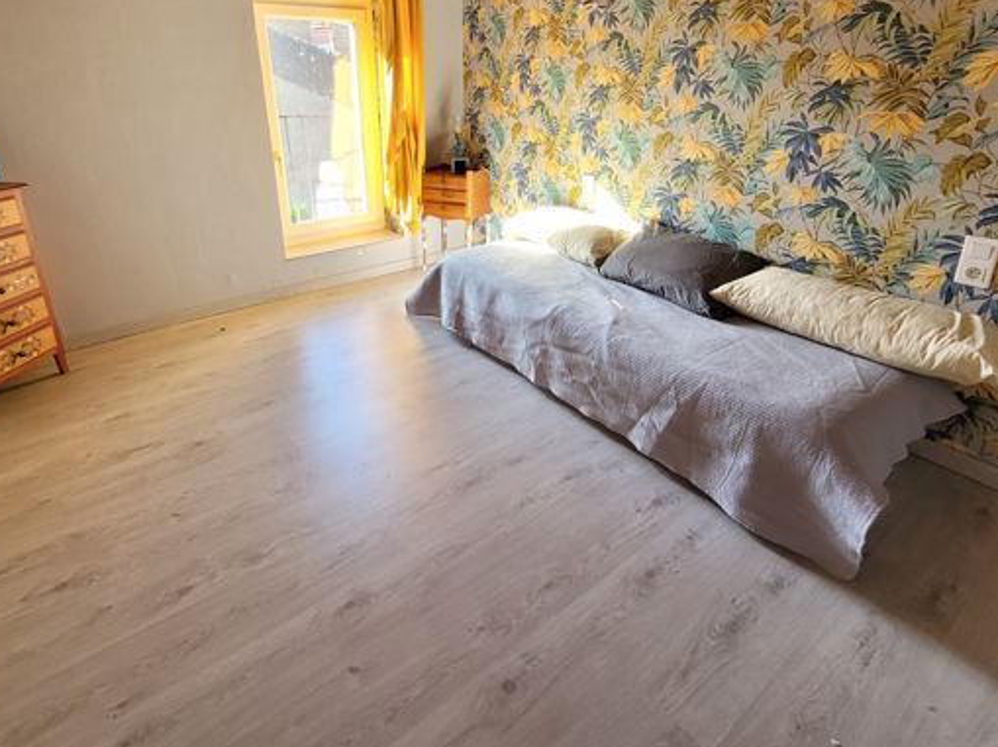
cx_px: 448
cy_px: 259
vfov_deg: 69.8
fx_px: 519
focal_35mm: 18
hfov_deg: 87.5
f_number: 2.2
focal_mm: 1.74
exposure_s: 1/50
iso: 125
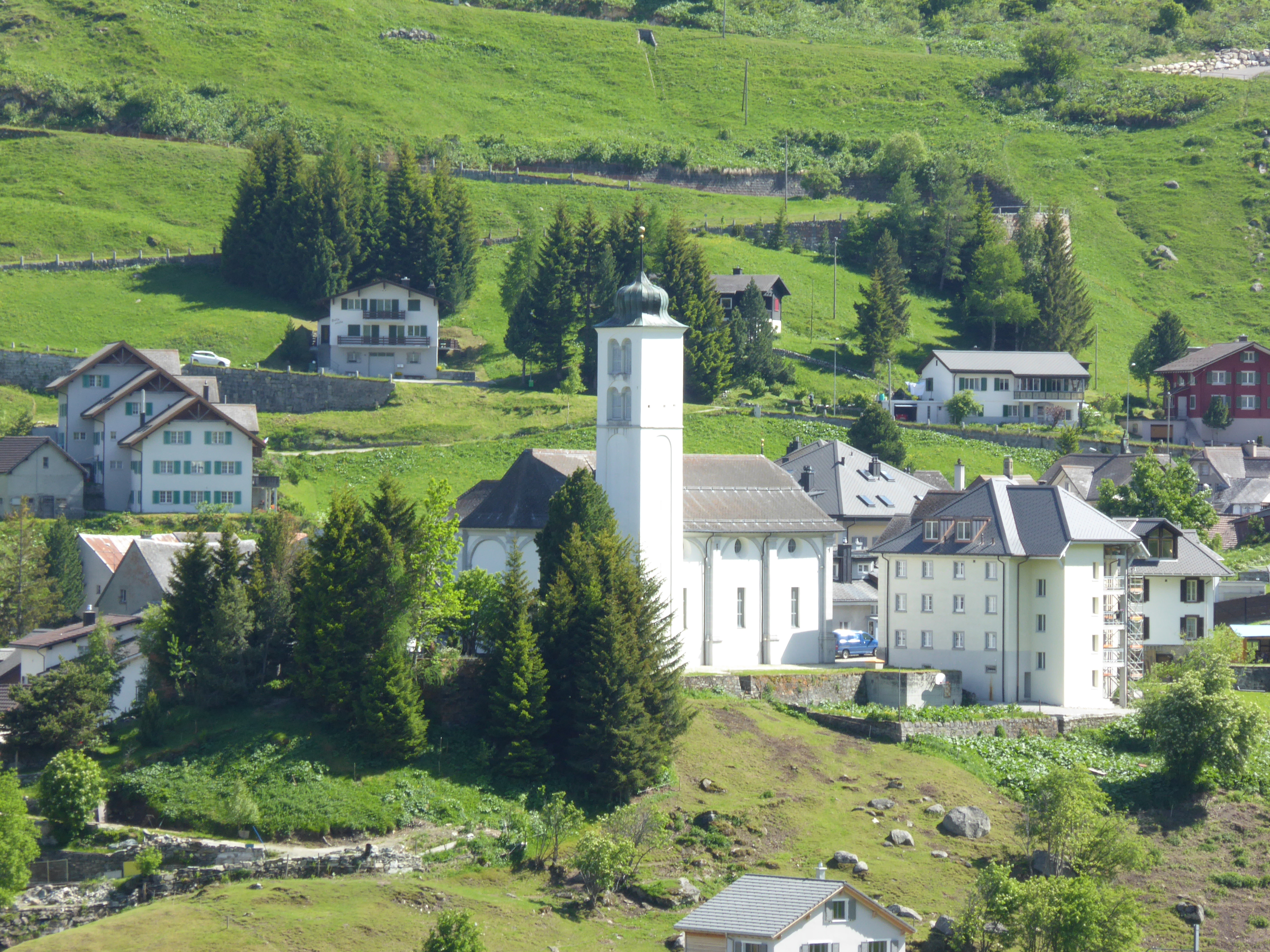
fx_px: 6787
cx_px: 635
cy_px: 476
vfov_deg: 8.0
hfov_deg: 10.7
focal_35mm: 185
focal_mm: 33.2
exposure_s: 1/80
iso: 100
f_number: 7.1
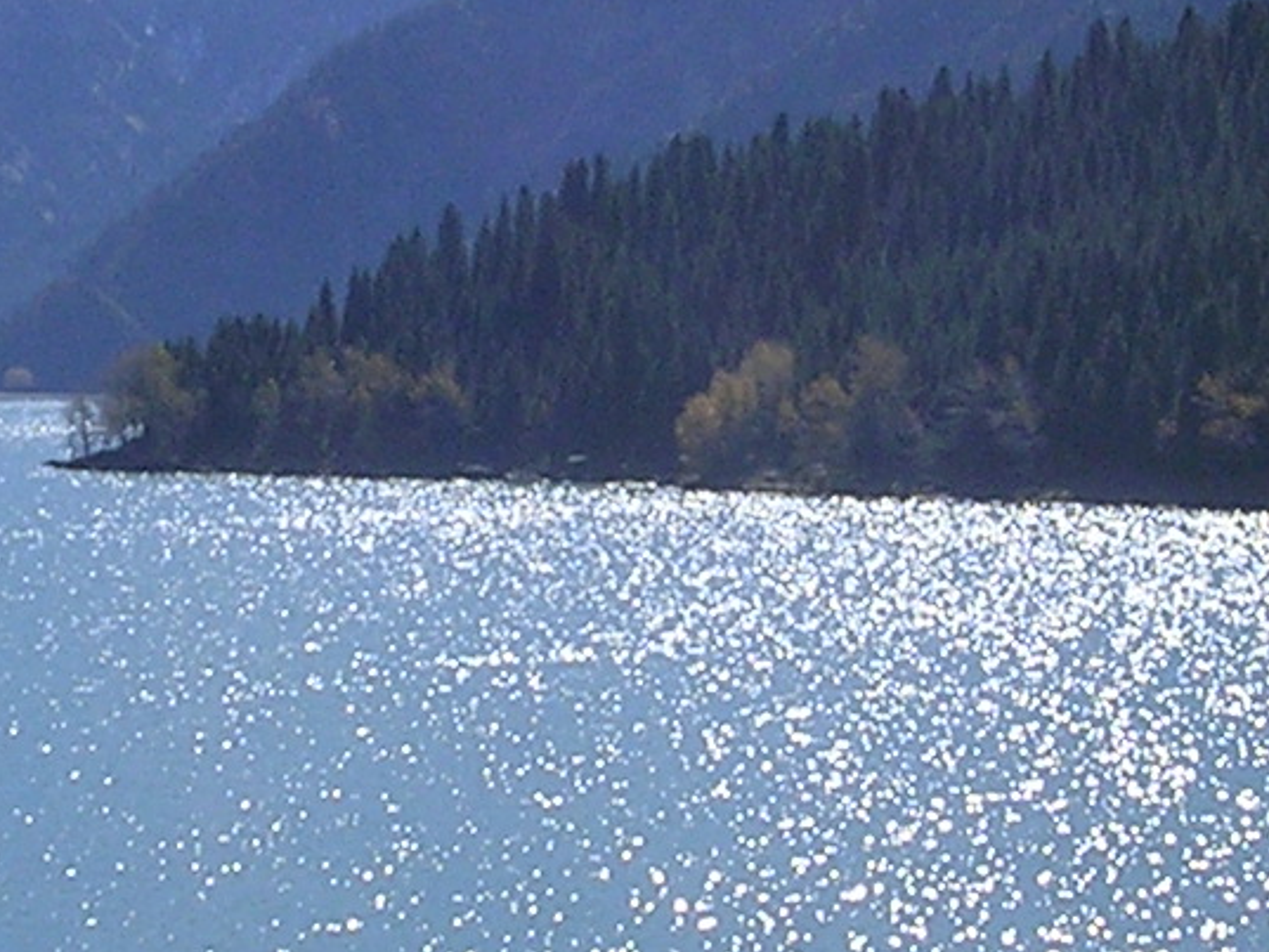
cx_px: 553
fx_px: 5317
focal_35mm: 145
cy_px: 409
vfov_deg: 10.2
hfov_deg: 13.6
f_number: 5.6
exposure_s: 1/391
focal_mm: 5.8
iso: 50
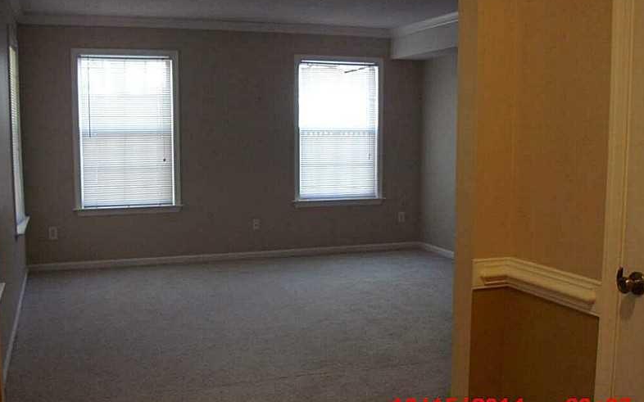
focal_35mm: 41
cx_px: 320
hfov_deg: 48.2
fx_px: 719
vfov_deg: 31.2
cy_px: 222
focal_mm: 6.2
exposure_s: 1/60
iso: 400
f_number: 2.8
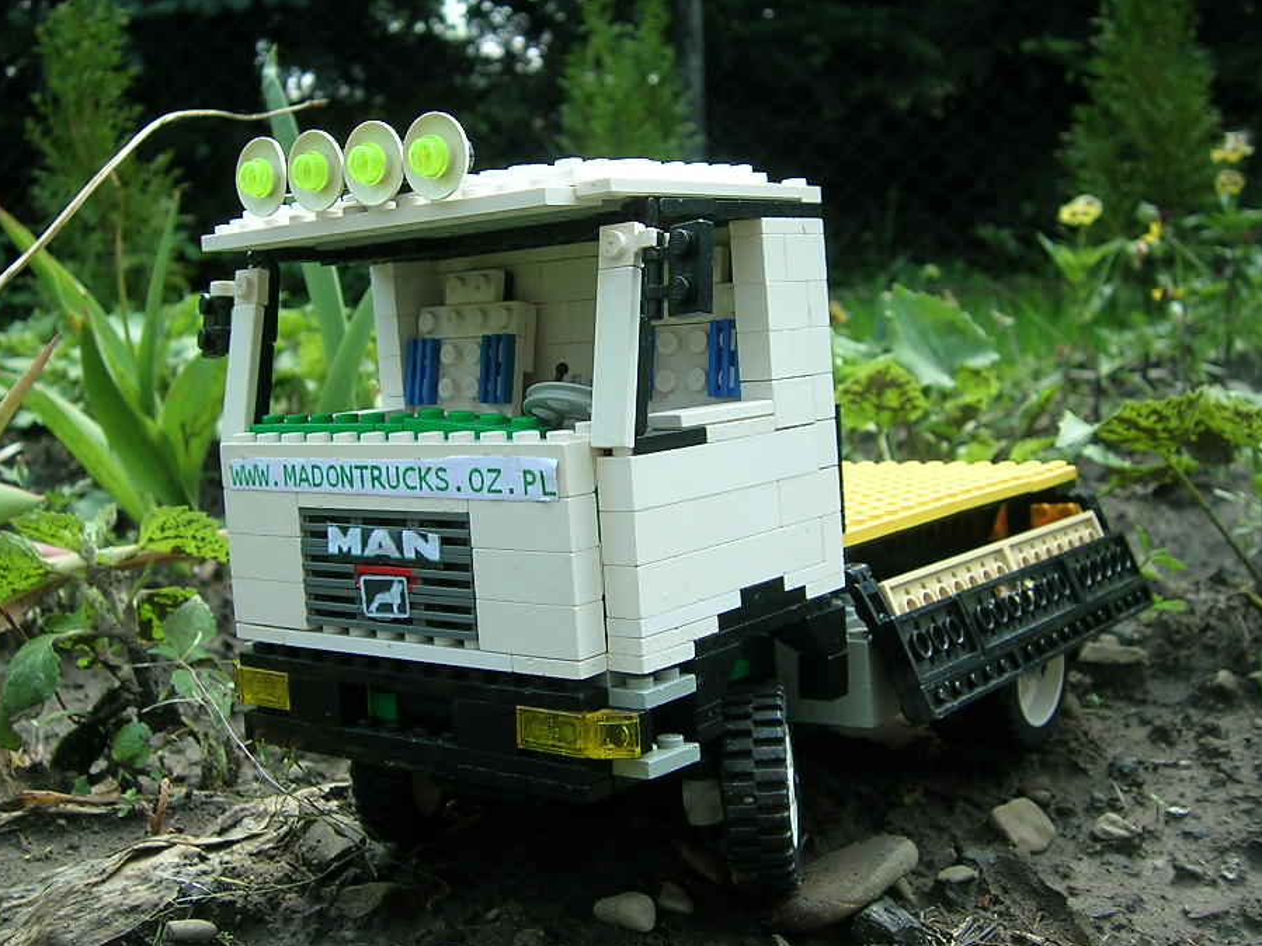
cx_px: 570
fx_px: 1495
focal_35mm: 41
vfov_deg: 35.1
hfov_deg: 45.7
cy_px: 458
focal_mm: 5.5
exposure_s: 1/245
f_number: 2.8
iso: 50
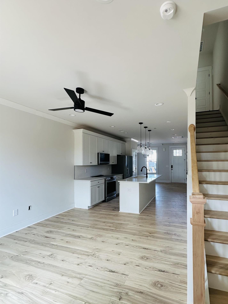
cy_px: 158
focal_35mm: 17
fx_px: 149
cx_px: 138
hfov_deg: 73.8
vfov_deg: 91.0
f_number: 2.2
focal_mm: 2.22
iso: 100
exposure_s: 1/99
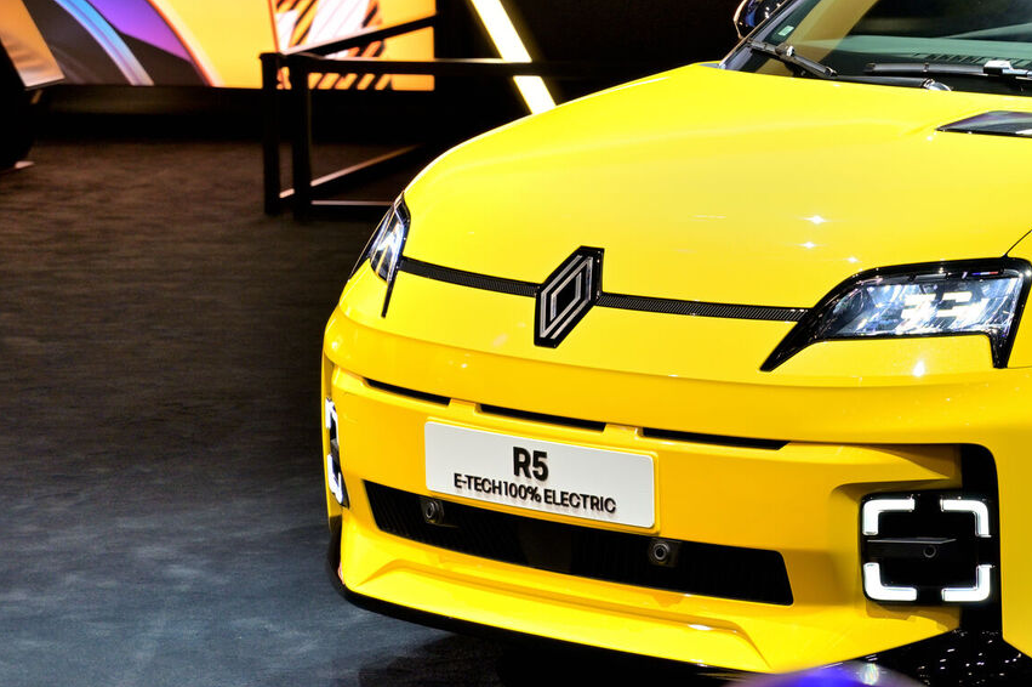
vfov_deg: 8.7
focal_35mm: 158
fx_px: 4526
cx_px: 1095
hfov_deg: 12.8
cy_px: 356
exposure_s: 1/80
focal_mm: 70
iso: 100
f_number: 4
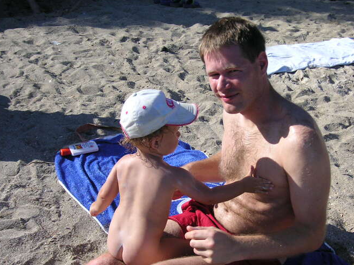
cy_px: 155
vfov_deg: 29.1
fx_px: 511
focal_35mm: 50
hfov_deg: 38.1
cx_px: 200
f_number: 8
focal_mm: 6.9
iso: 50
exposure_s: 1/180
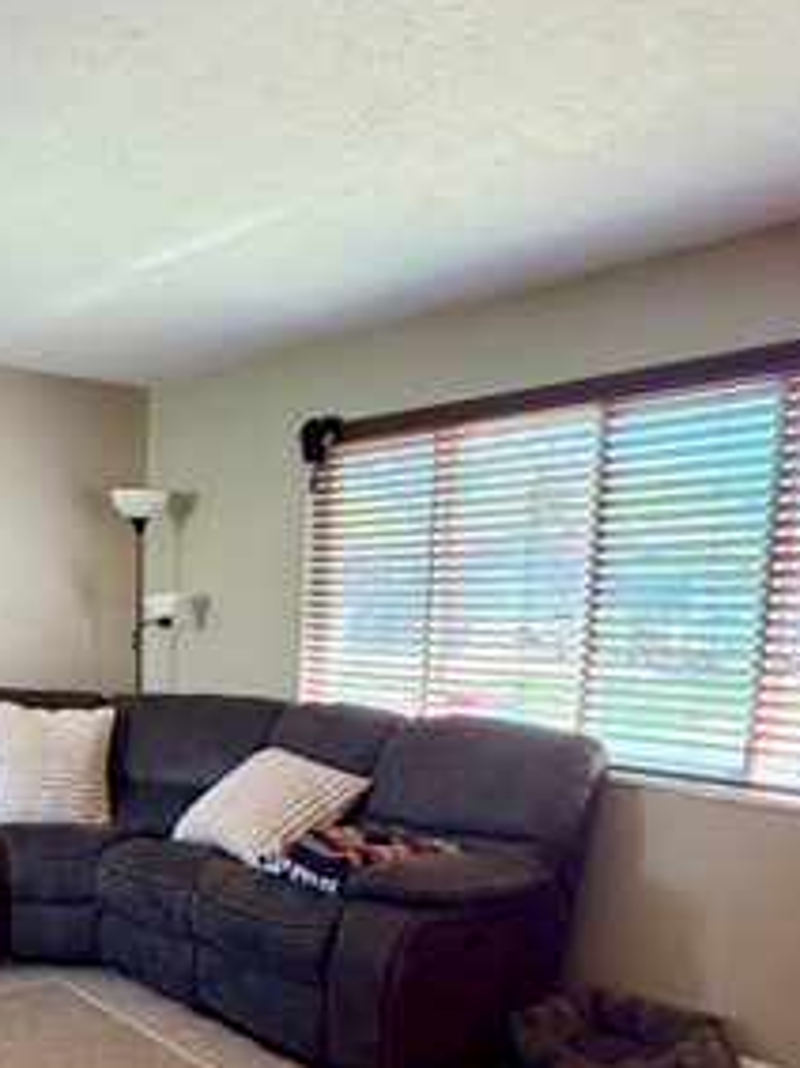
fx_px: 1172
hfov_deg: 36.4
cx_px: 162
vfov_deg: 47.2
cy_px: 800
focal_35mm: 38
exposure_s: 1/60
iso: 200
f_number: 2.2
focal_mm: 2.22
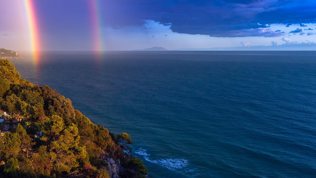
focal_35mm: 42
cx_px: 131
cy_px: 62
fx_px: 352
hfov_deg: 48.2
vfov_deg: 28.2
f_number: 5.6
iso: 800
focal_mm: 34
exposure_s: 1/200
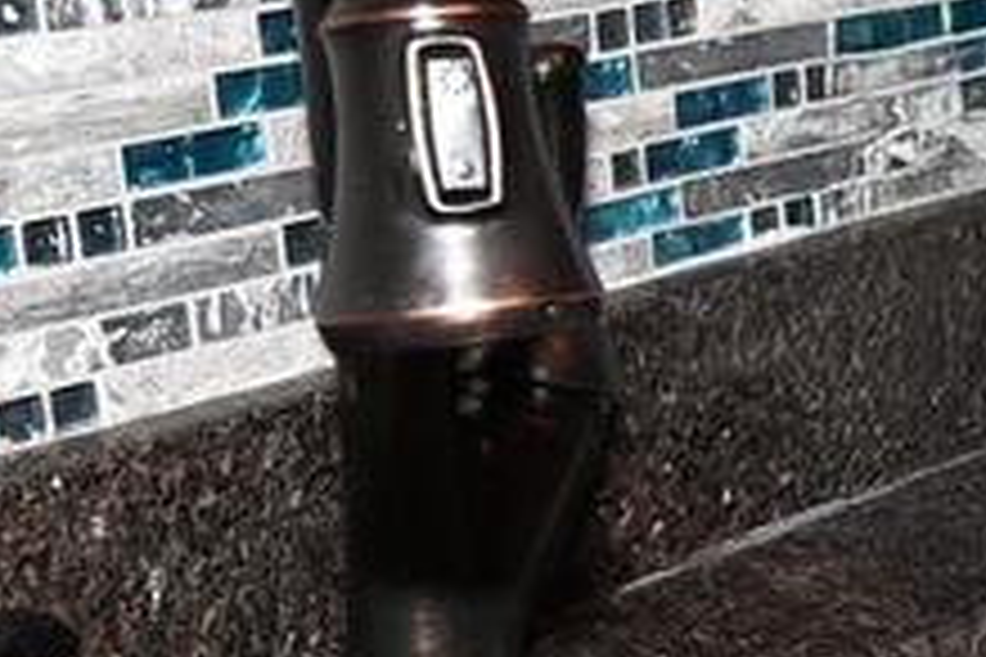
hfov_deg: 20.3
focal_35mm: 92
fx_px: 2520
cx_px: 1274
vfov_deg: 14.9
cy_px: 378
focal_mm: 14
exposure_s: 1/200
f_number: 4
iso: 500
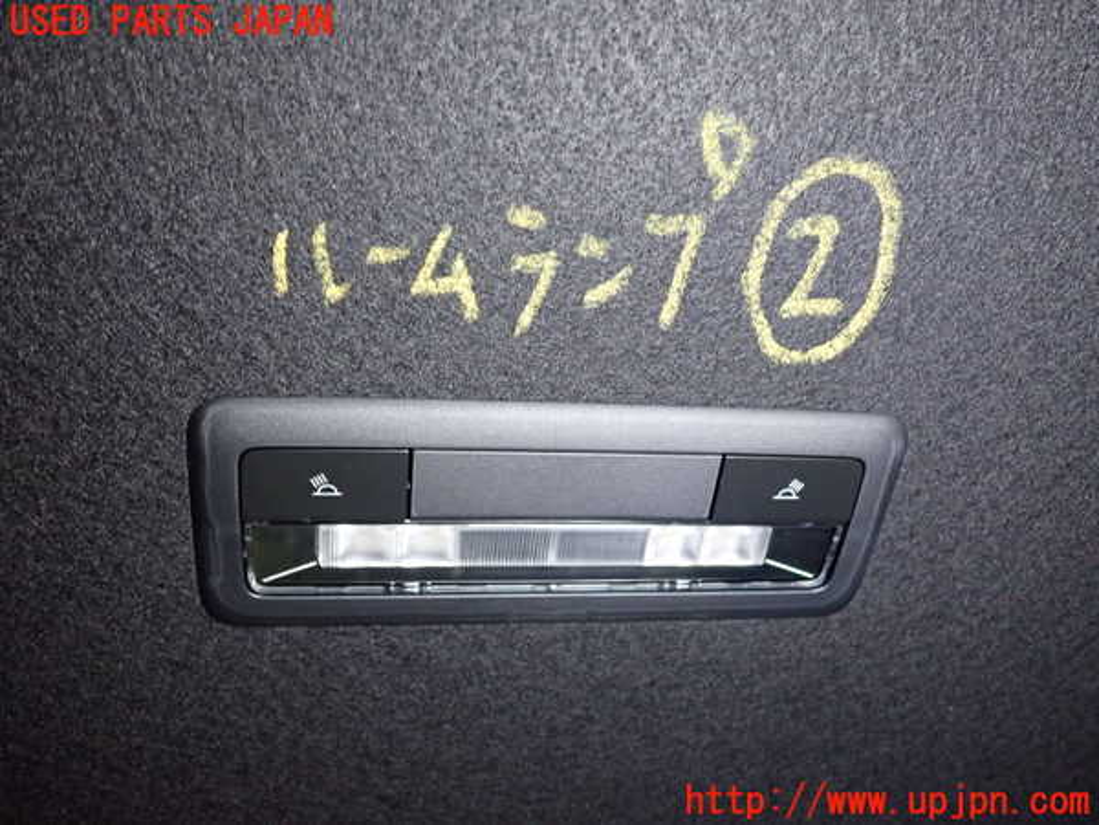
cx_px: 550
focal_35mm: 30
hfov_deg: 60.0
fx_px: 952
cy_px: 412
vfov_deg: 46.8
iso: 500
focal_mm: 5.4
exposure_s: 1/30
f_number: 2.3
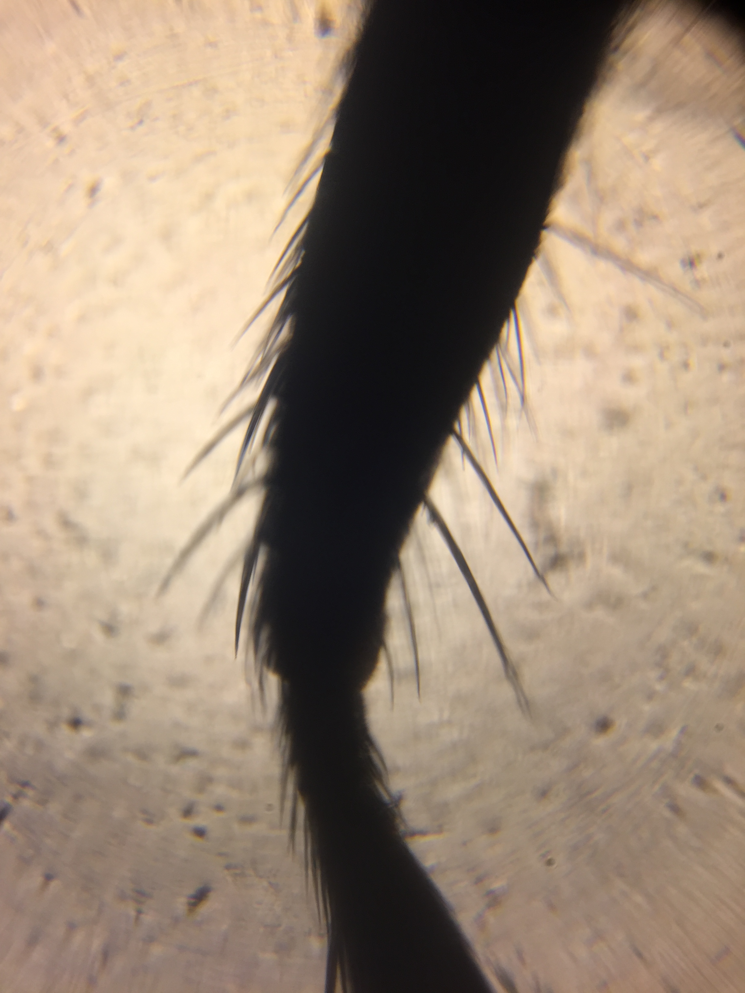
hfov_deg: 48.2
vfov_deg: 61.7
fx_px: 832
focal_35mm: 29
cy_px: 496
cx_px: 372
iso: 32
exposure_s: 1/60
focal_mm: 4.15
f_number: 2.2
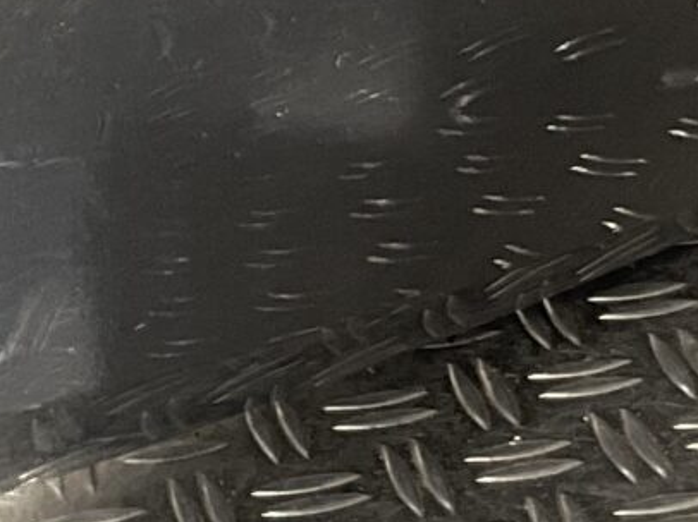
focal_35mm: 183
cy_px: -543
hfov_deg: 10.7
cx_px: 28
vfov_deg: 7.7
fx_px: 3688
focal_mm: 3
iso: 16
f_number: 1.8
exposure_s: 1/360
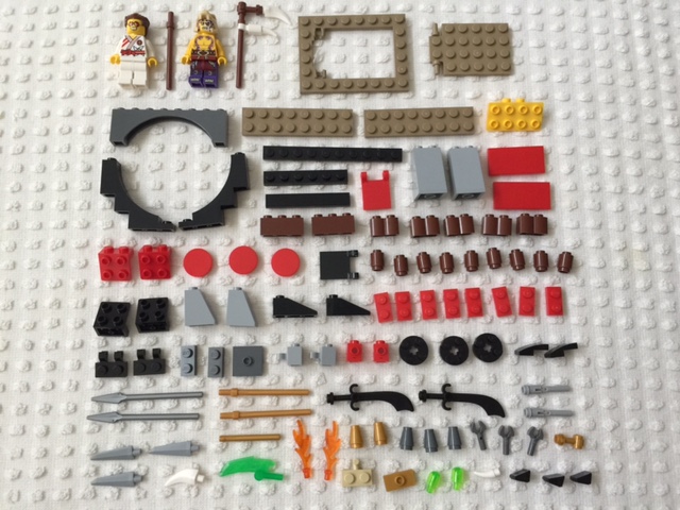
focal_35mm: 29
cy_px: 255
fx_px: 570
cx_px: 340
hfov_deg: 61.7
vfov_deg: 48.2
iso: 80
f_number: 2.2
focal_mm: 4.15
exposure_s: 1/15
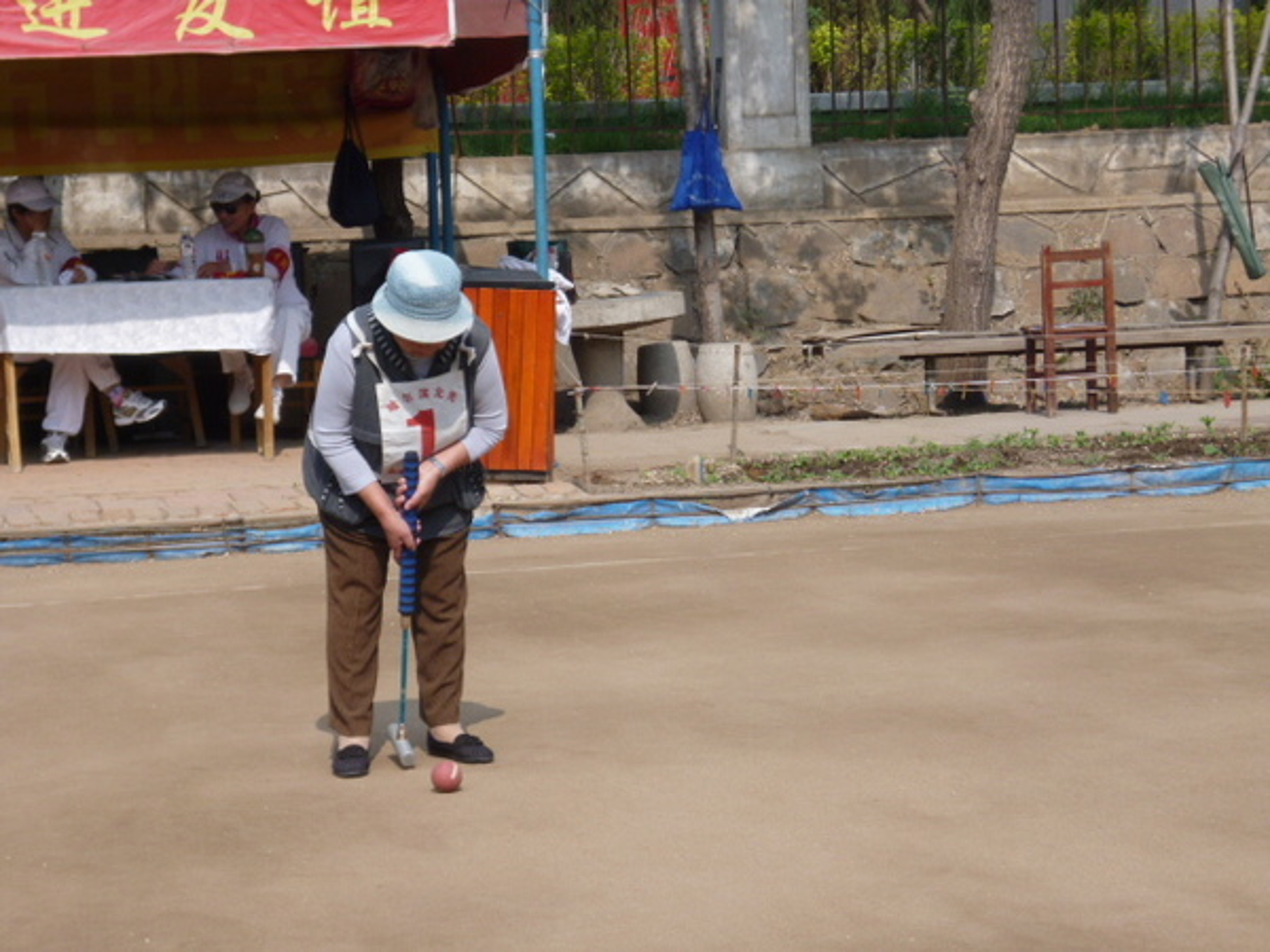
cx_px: 635
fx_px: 3889
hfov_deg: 18.5
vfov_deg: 14.0
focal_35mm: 106
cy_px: 476
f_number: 5.9
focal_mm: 18.9
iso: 100
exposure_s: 1/320
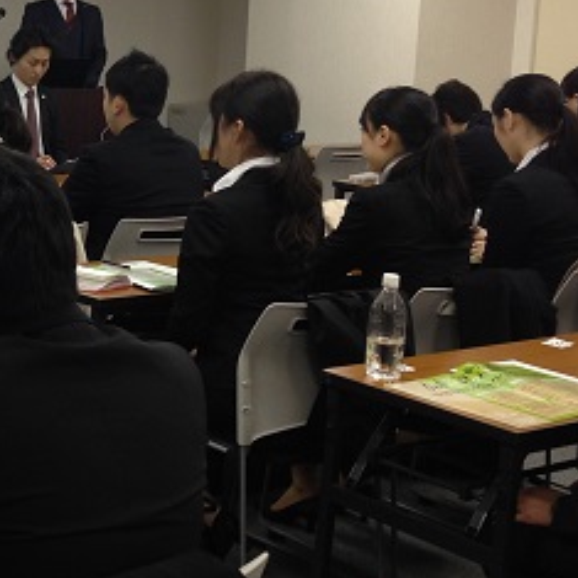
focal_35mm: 81
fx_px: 1530
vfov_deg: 21.3
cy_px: 184
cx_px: -70
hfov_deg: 20.3
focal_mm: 4.12
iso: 50
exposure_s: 1/20
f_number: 2.4
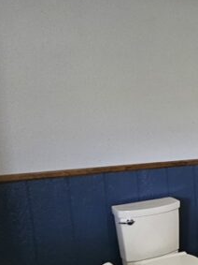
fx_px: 359
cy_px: 184
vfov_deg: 39.8
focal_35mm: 47
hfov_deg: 23.5
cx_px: 310
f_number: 2.2
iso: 500
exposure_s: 1/30
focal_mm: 2.2
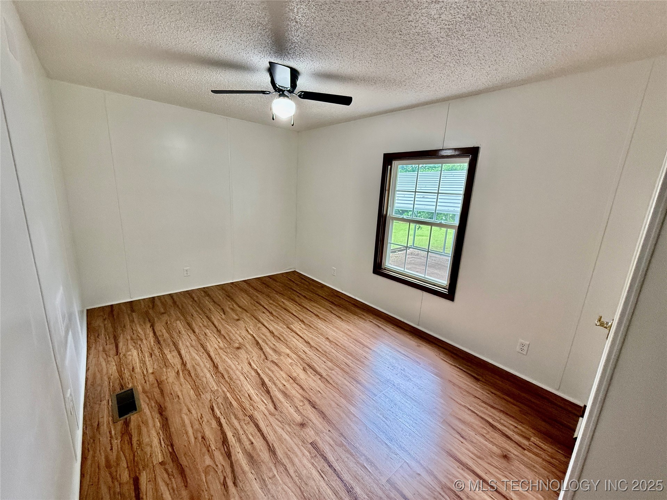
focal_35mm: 14
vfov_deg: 85.7
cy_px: 250
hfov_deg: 102.1
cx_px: 334
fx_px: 270
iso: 320
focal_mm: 2.22
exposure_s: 1/120
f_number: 2.2
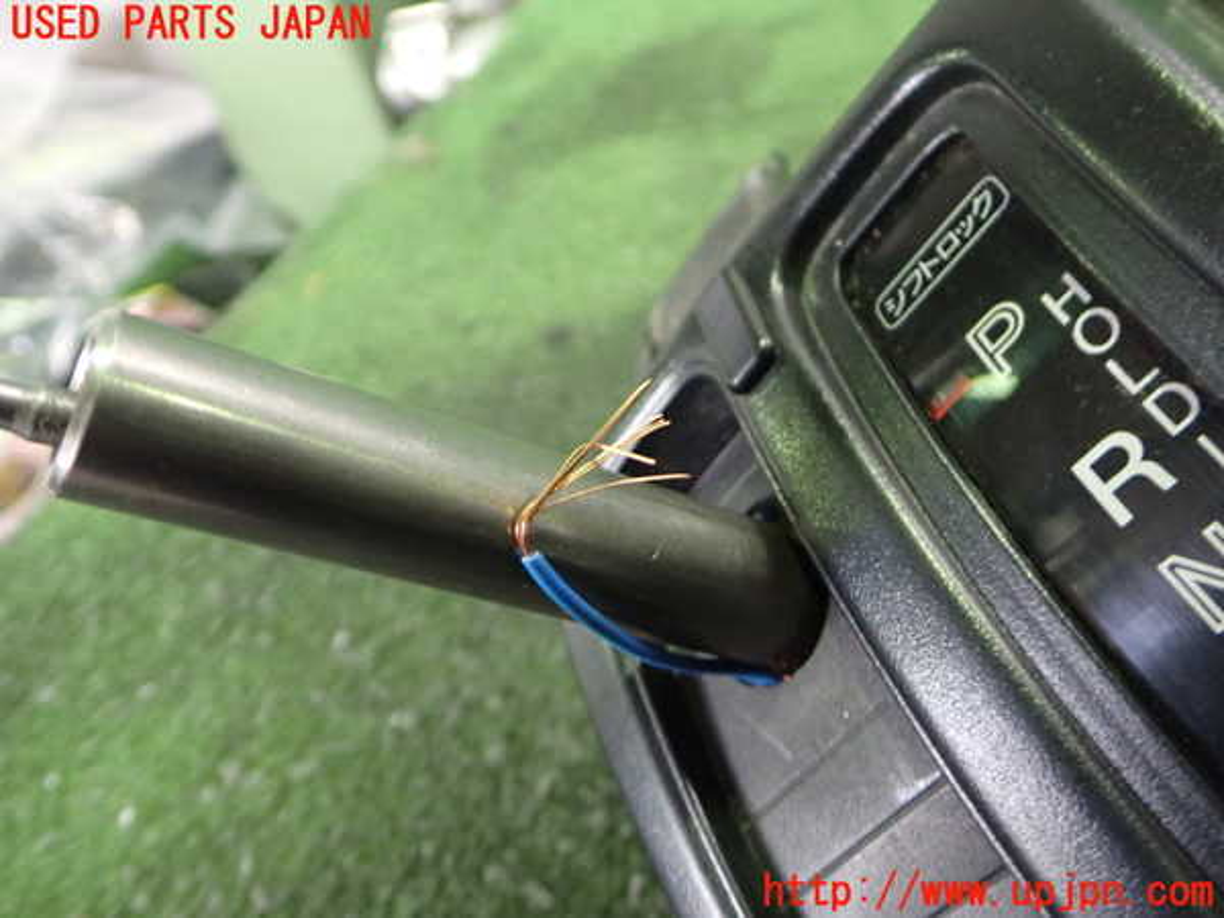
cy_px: 459
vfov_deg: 46.8
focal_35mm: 30
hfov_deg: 60.0
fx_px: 1061
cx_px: 612
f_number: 2.3
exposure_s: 1/25
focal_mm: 5.4
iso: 800
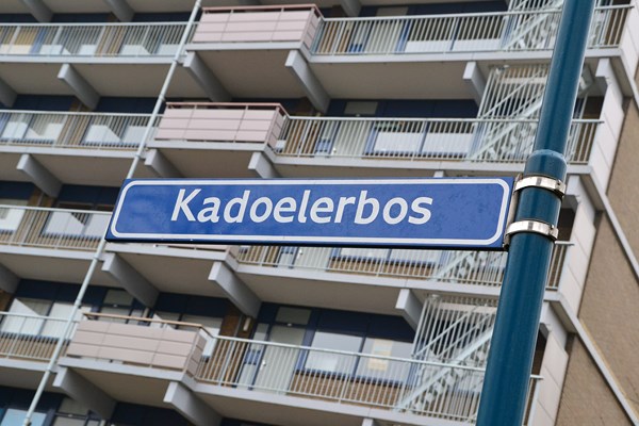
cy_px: 213
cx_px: 320
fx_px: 1278
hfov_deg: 28.1
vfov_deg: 18.9
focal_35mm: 72
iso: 1600
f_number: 11
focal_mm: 48
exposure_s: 1/400
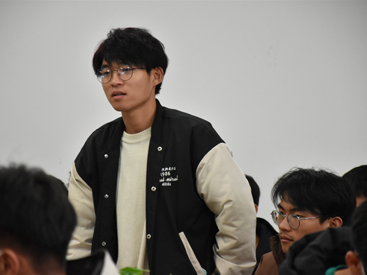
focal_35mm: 229
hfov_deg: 8.6
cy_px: 138
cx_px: 173
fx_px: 2428
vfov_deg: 6.5
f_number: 5.6
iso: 3200
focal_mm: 140
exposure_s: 1/125
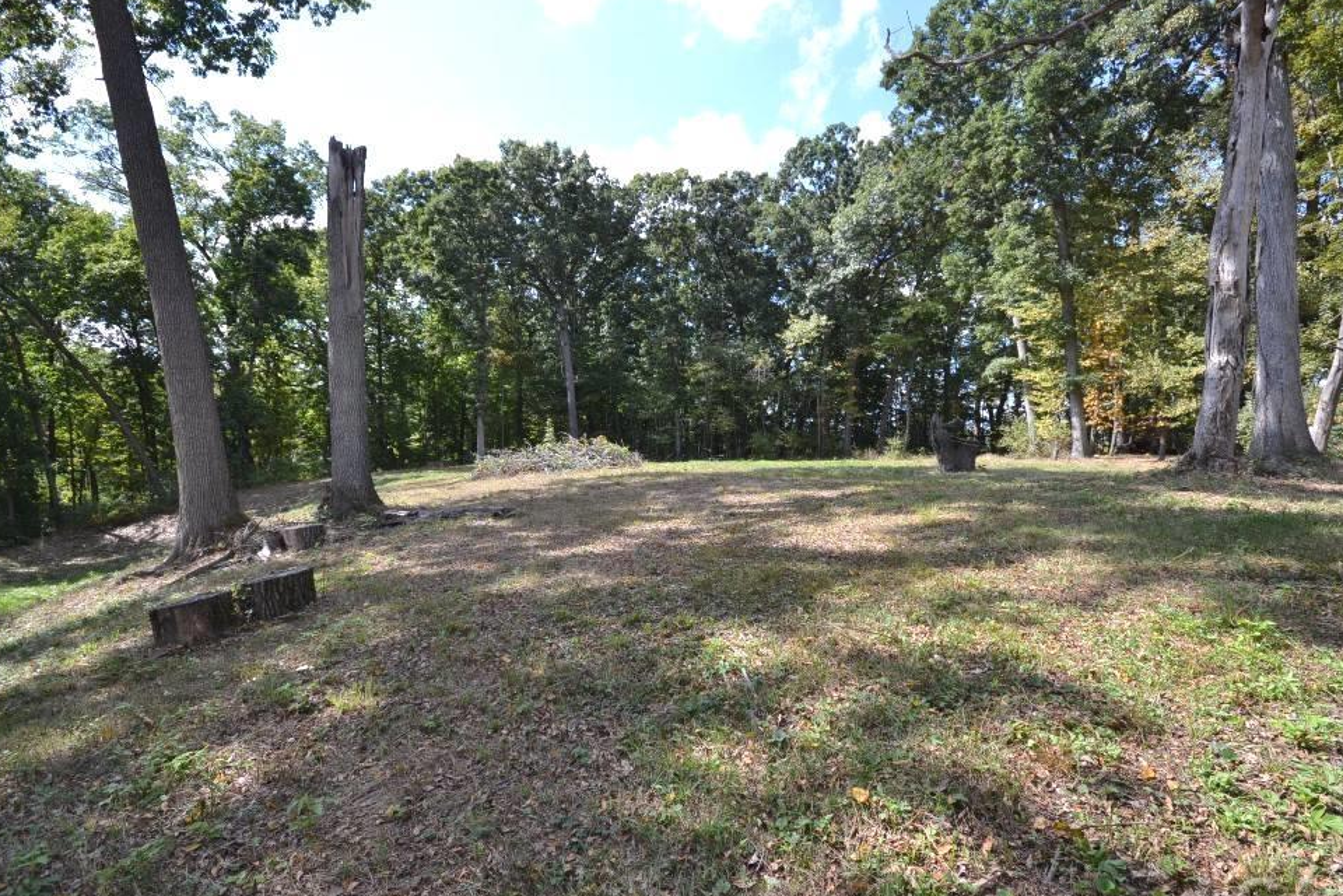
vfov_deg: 73.7
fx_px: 597
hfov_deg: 96.7
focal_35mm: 16
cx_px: 678
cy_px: 466
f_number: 5.6
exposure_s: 1/125
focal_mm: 10
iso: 100
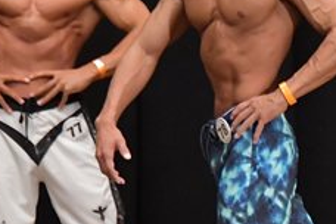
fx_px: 6897
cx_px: 549
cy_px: 122
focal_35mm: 739
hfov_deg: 2.8
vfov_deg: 1.9
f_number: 5.6
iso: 6400
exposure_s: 1/400
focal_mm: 145
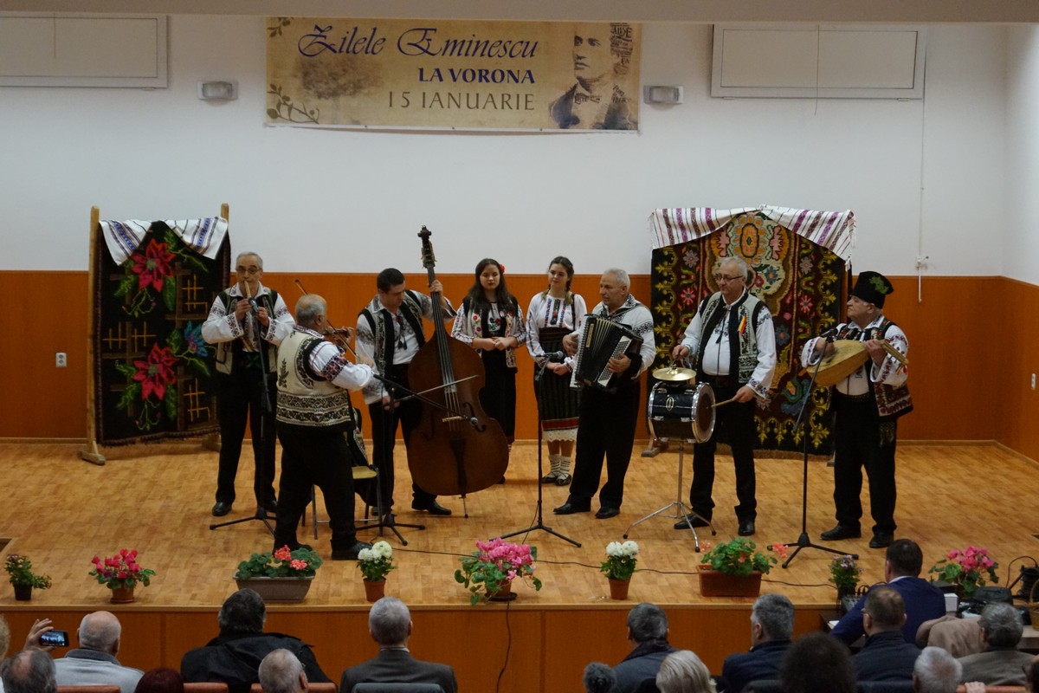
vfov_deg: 18.2
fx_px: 2164
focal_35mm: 75
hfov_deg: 27.0
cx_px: 520
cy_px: 346
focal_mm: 50
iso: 3200
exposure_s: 1/125
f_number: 5.6
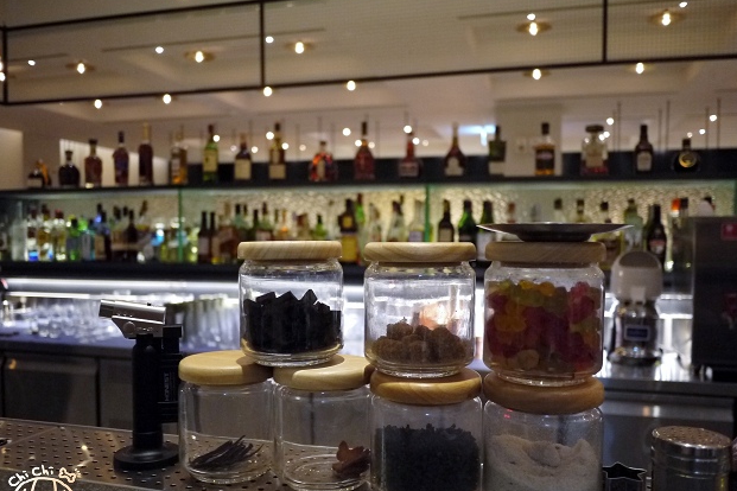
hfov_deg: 61.9
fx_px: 614
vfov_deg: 43.6
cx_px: 370
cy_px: 269
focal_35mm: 30
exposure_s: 1/50
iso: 800
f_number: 2.5
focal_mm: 14
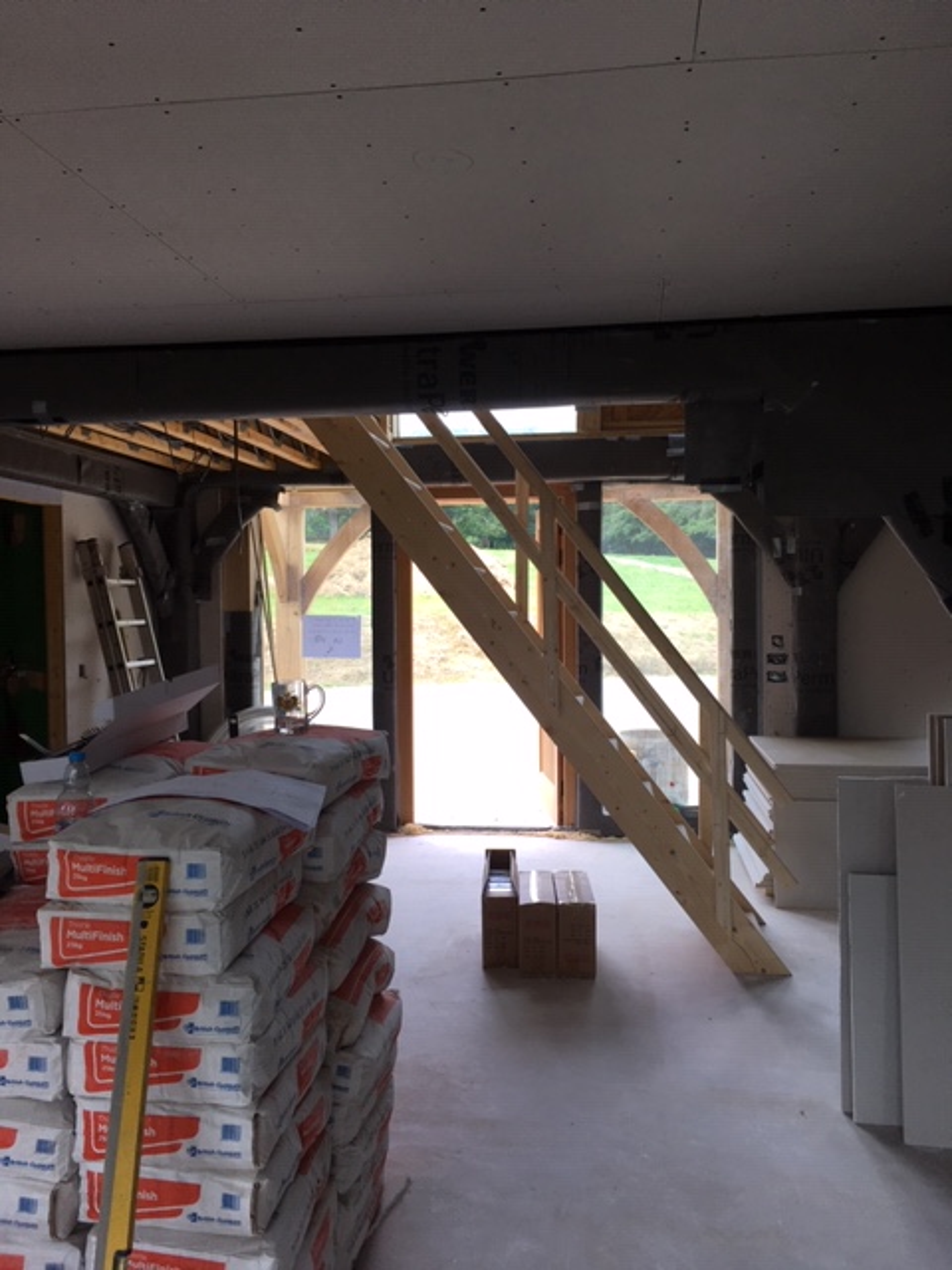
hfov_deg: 48.2
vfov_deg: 61.7
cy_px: 635
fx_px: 1063
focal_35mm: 29
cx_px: 476
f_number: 2.2
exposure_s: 1/100
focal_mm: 4.15
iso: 32
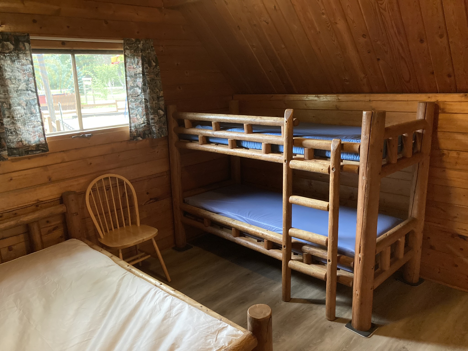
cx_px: 234
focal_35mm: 28
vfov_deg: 49.7
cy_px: 176
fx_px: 379
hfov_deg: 63.4
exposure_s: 1/30
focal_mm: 3.99
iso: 640
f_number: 1.8
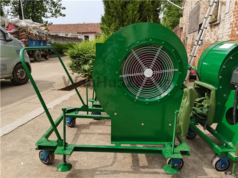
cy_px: 89
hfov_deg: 67.3
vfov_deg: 53.1
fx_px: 179
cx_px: 119
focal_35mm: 26
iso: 50
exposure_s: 1/915
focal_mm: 5.58
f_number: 1.8
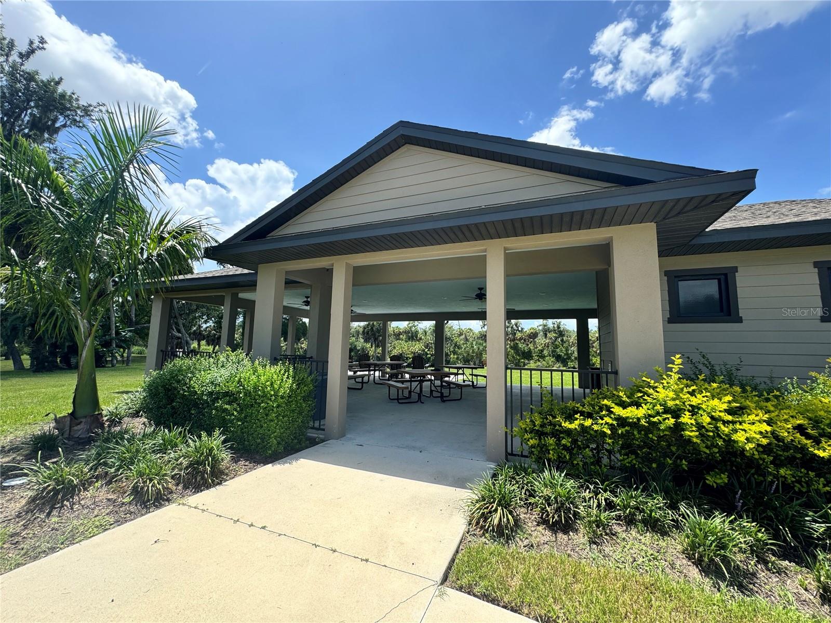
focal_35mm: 14
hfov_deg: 102.1
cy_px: 312
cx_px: 416
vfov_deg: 85.7
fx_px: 336
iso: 40
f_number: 2.2
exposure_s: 1/578
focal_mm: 2.22
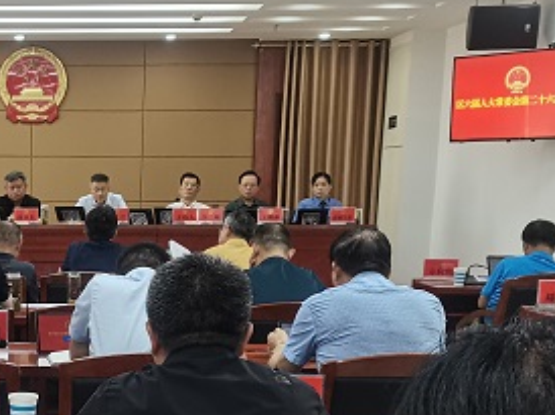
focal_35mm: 76
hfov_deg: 24.4
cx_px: -10
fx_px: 1217
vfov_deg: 18.8
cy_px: 421
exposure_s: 1/100
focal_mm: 5.58
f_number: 1.8
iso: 200
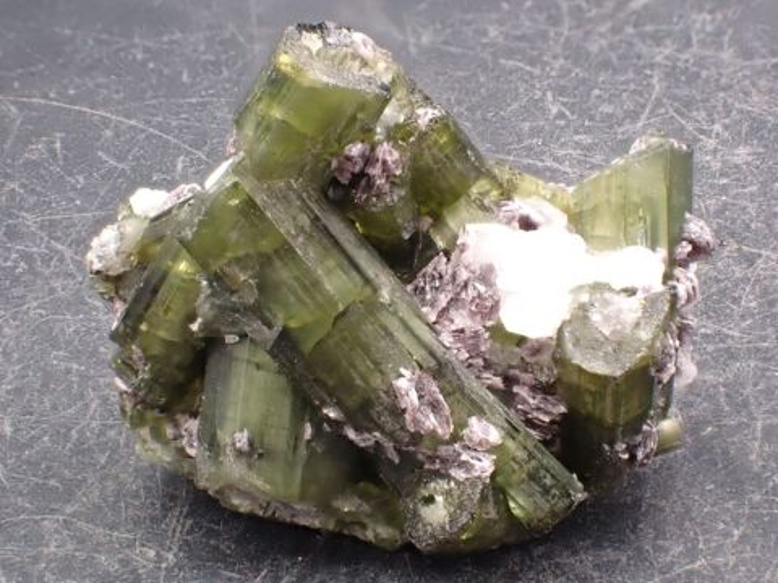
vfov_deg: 14.8
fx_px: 2248
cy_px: 292
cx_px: 389
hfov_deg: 19.6
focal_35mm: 100
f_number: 6.3
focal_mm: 18
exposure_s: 1/200
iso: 800
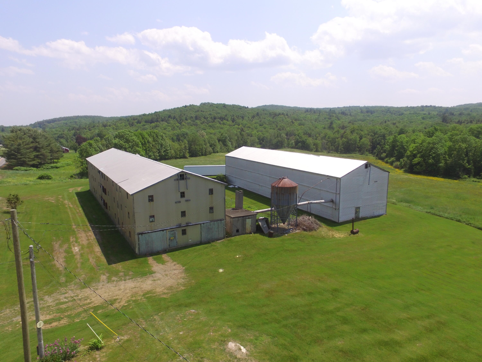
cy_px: 181
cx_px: 241
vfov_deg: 66.0
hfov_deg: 81.7
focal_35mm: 20
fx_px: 278
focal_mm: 3.61
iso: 100
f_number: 2.8
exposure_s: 1/1295
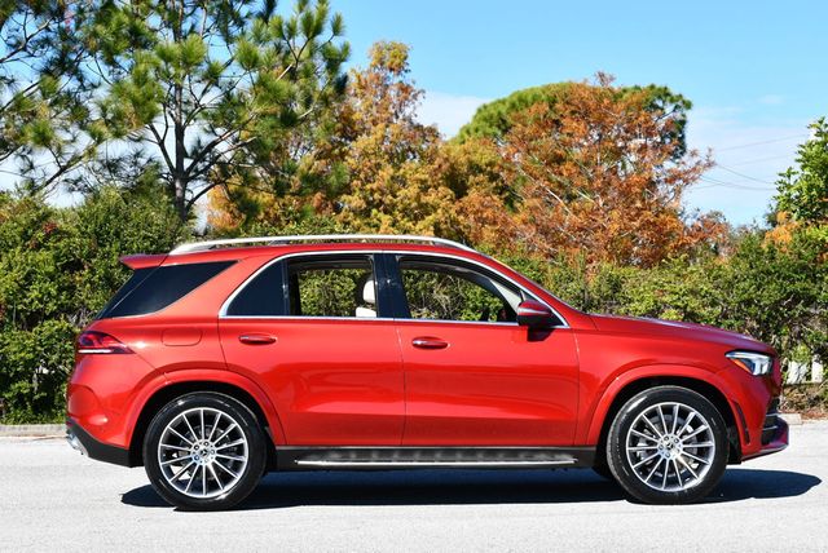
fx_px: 1657
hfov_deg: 28.0
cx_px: 414
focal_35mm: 72
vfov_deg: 19.0
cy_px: 276
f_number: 8
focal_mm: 36
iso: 110
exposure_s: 1/250
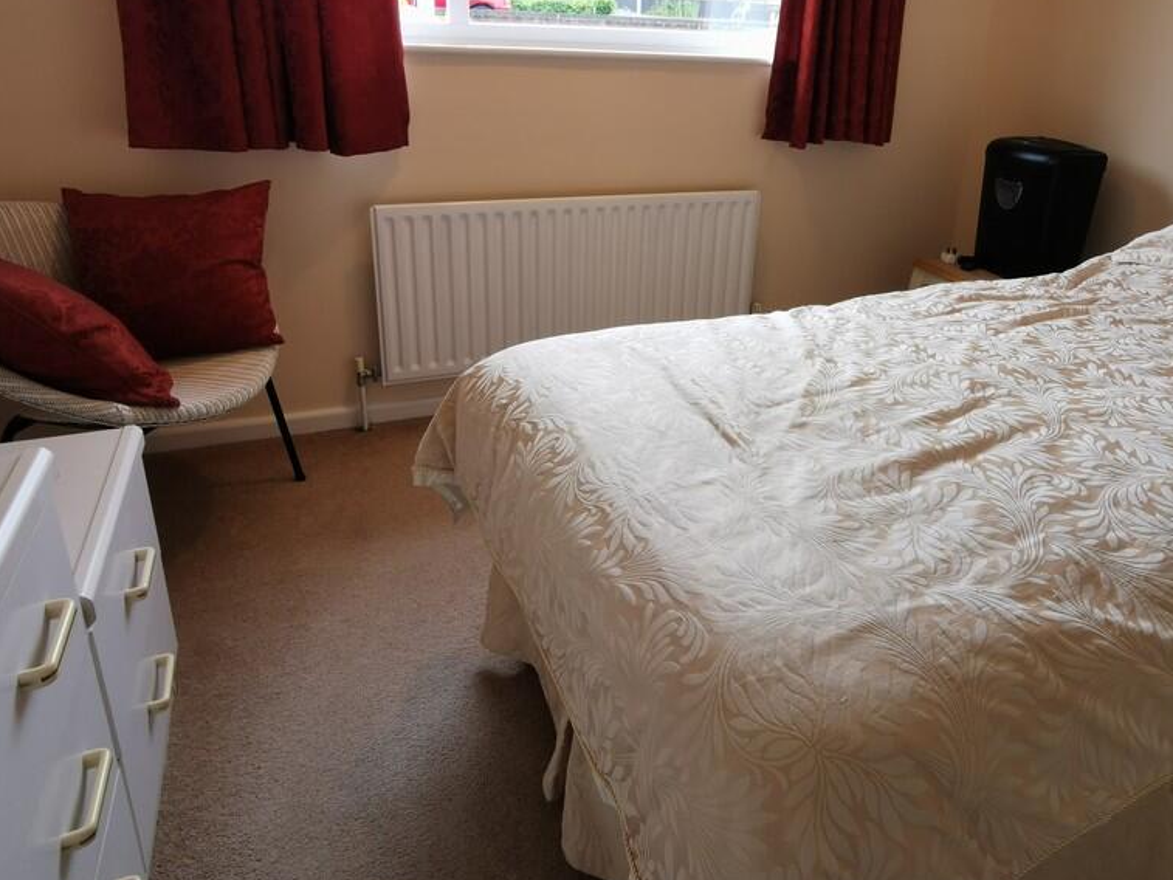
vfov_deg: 58.1
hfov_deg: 73.6
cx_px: 665
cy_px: 327
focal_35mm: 23
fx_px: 780
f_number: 2.2
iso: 64
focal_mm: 2.26
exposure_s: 1/50
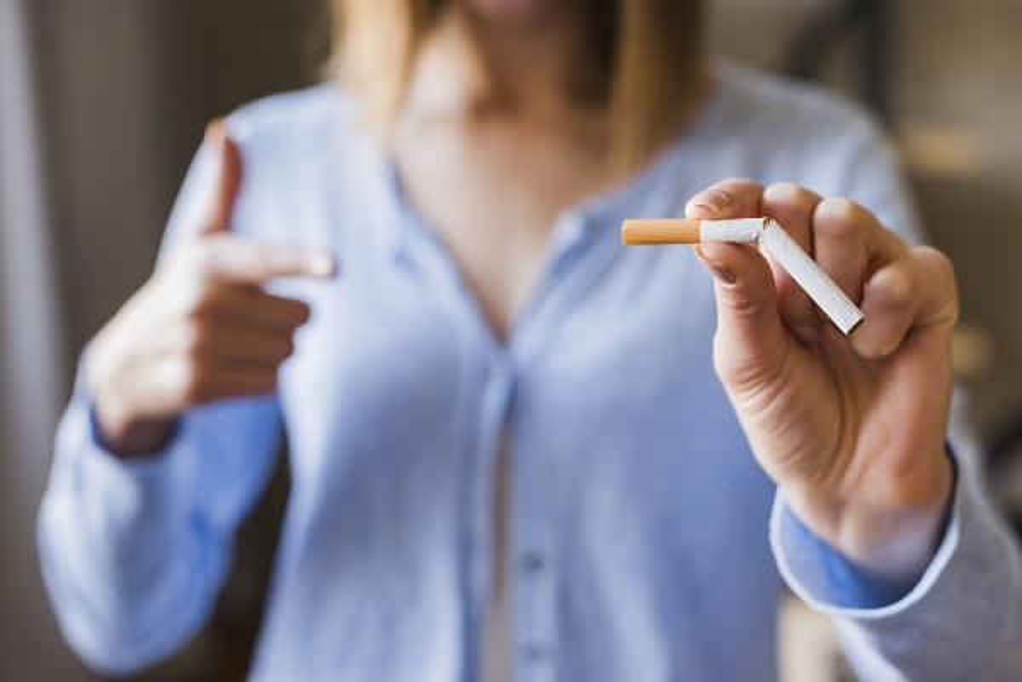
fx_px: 1419
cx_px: 511
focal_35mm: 50
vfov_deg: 27.0
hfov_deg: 39.6
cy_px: 341
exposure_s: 1/160
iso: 320
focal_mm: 50
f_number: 3.2
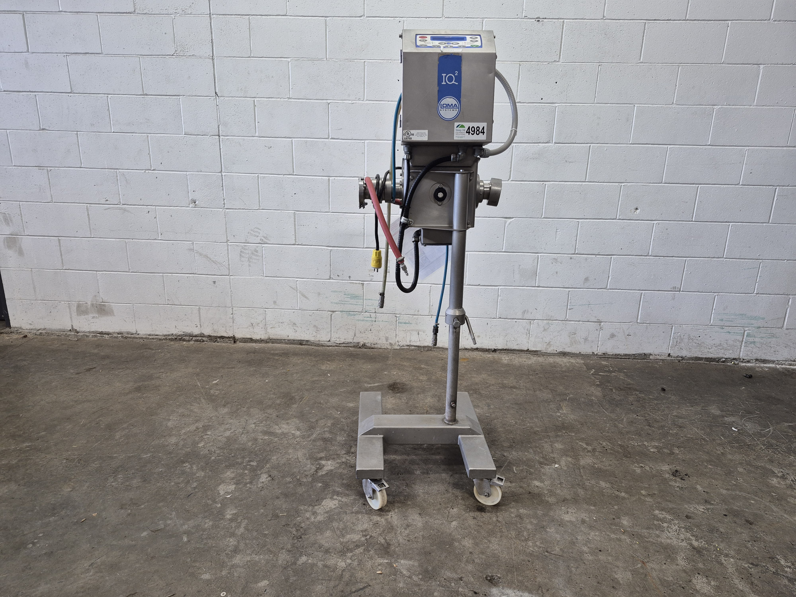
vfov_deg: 58.9
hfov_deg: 73.9
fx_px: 529
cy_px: 298
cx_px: 398
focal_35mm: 23
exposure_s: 1/120
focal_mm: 5.4
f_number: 1.8
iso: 160
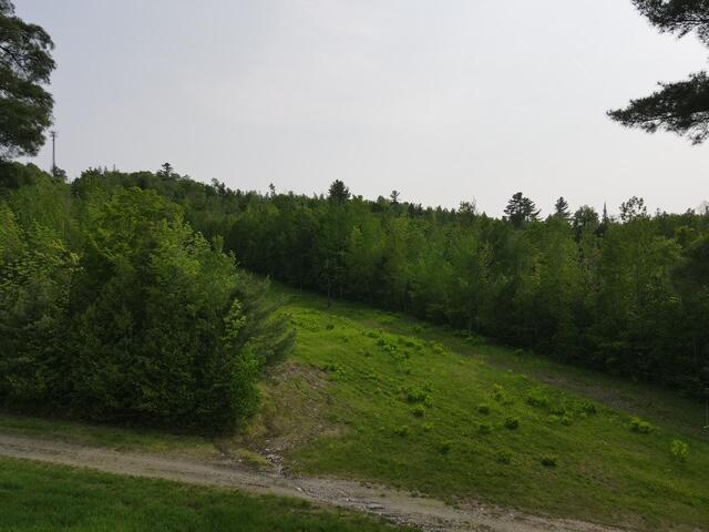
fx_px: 492
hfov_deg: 71.6
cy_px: 266
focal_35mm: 24
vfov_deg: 56.8
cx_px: 354
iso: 100
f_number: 2.8
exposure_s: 1/1250
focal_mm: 4.5
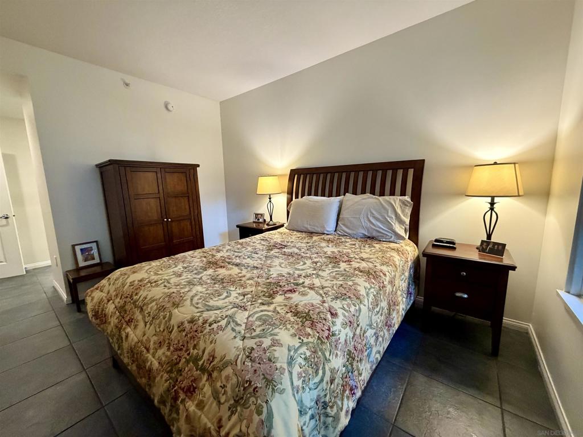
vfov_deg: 85.7
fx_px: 236
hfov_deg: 102.1
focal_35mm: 14
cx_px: 292
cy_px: 218
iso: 500
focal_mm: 2.22
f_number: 2.2
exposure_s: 1/60
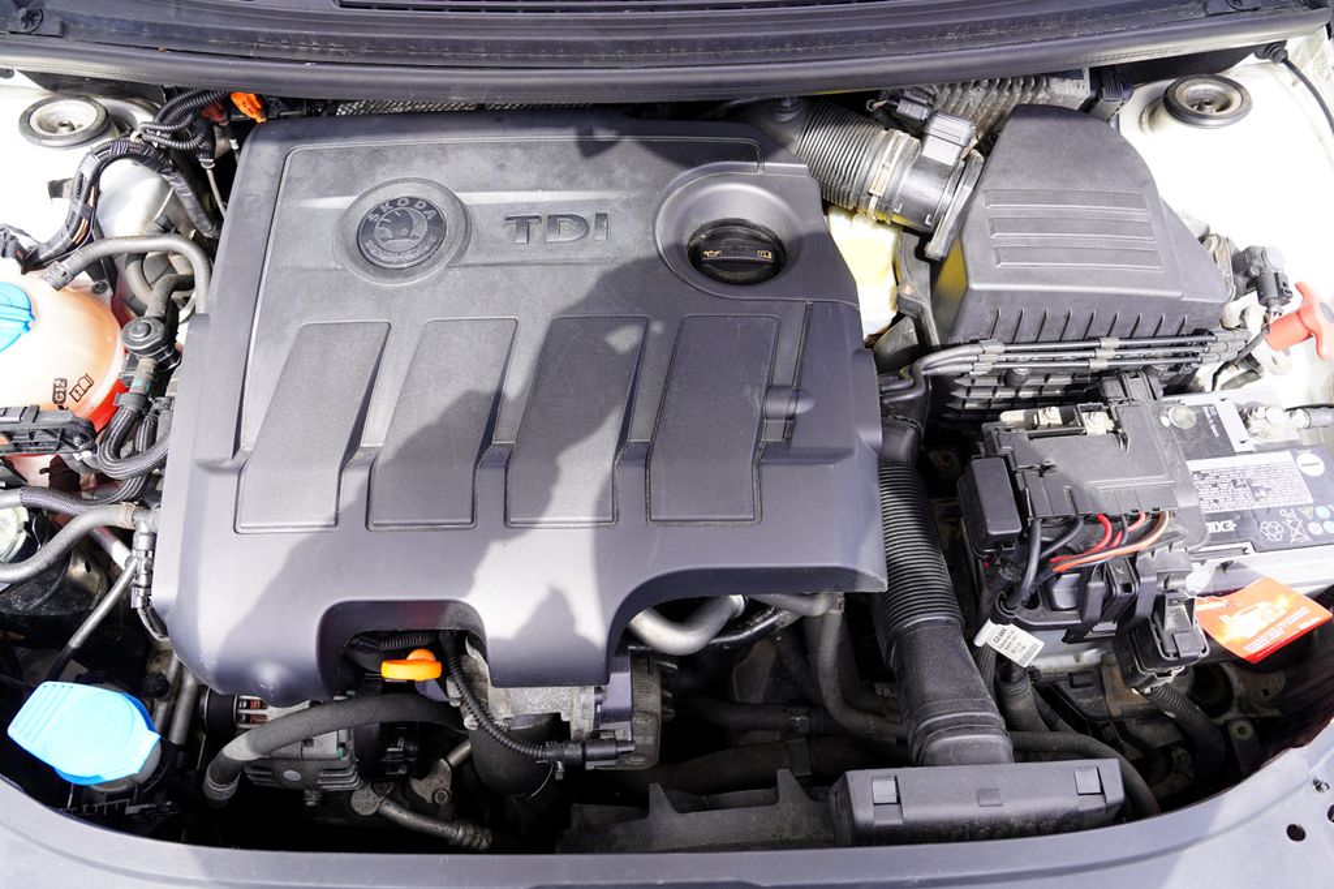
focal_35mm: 24
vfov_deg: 53.1
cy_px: 444
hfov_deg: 73.8
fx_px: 889
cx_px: 667
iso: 100
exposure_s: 1/80
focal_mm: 24
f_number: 5
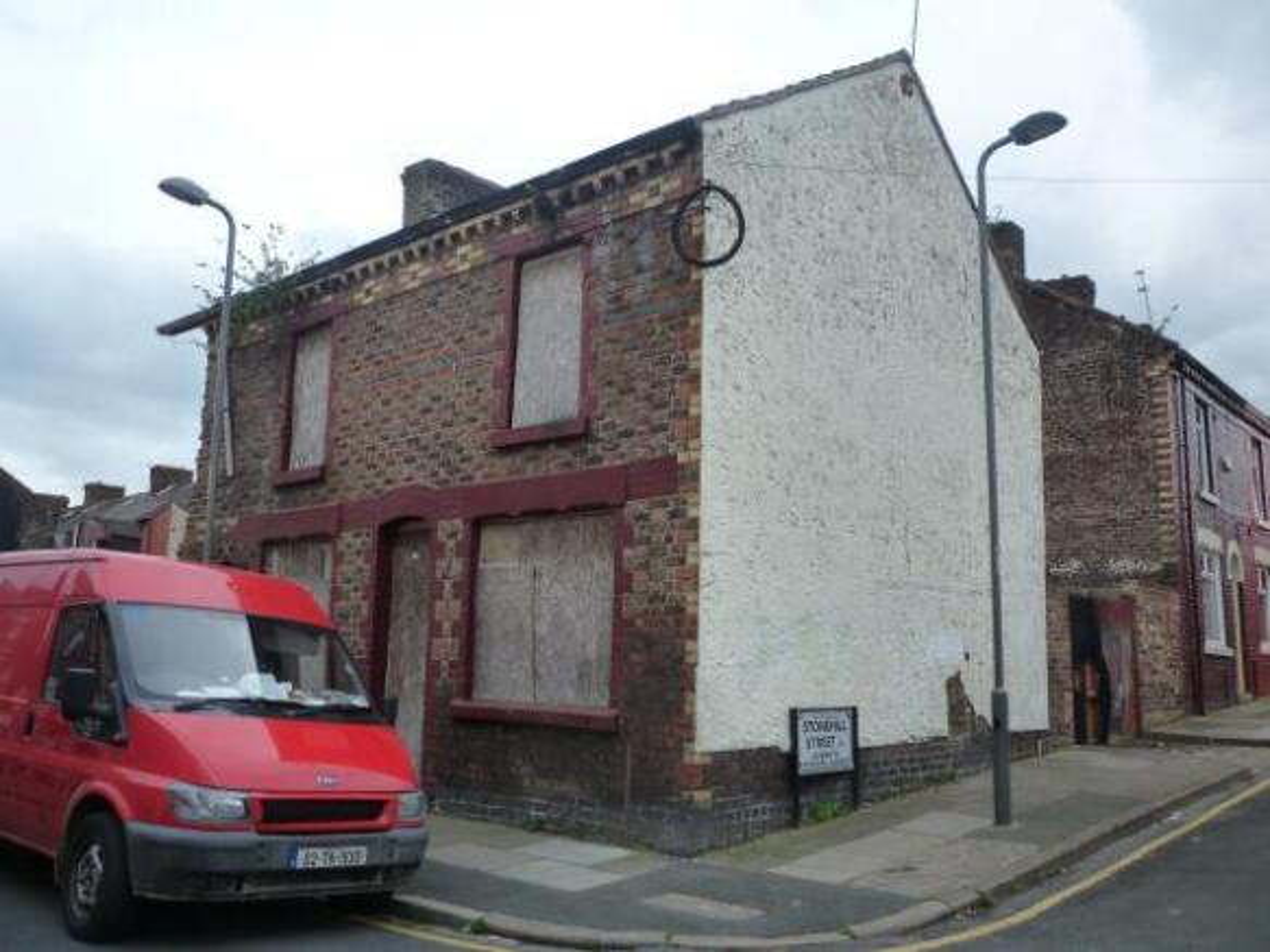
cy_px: 476
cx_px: 635
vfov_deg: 48.2
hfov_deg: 61.7
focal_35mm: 29
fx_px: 1064
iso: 125
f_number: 4
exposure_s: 1/640
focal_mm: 5.2
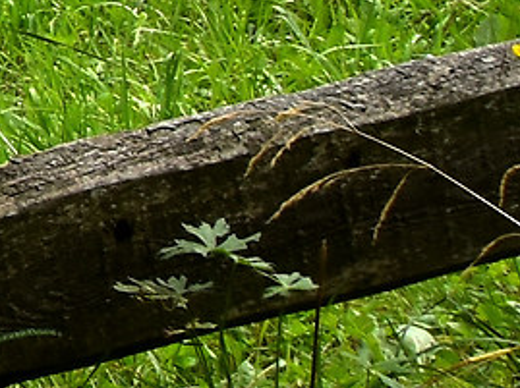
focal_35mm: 193
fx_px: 2900
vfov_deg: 6.9
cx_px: -1707
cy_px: -803
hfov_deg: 7.0
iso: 100
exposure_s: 1/200
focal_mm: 15
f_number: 10
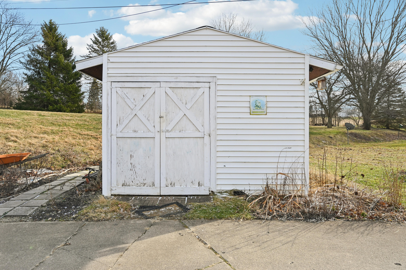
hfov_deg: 78.6
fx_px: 248
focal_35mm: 22
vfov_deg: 57.2
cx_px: 203
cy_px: 135
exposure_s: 1/2000
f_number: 4
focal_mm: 22
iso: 400
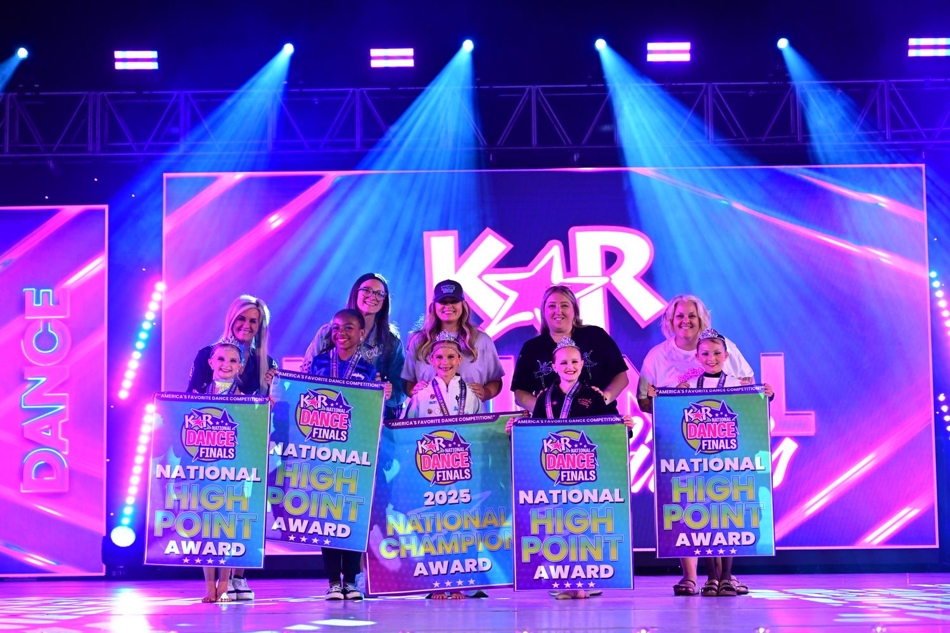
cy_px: 316
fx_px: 1847
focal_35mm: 70
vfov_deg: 19.5
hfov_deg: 28.8
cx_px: 475
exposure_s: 1/250
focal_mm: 70
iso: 1600
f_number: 4
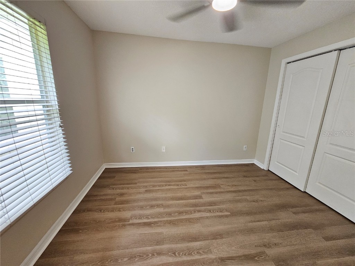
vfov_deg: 89.9
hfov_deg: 106.2
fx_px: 133
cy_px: 133
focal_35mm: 13
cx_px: 178
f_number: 2.2
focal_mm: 2.2
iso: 400
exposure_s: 1/60
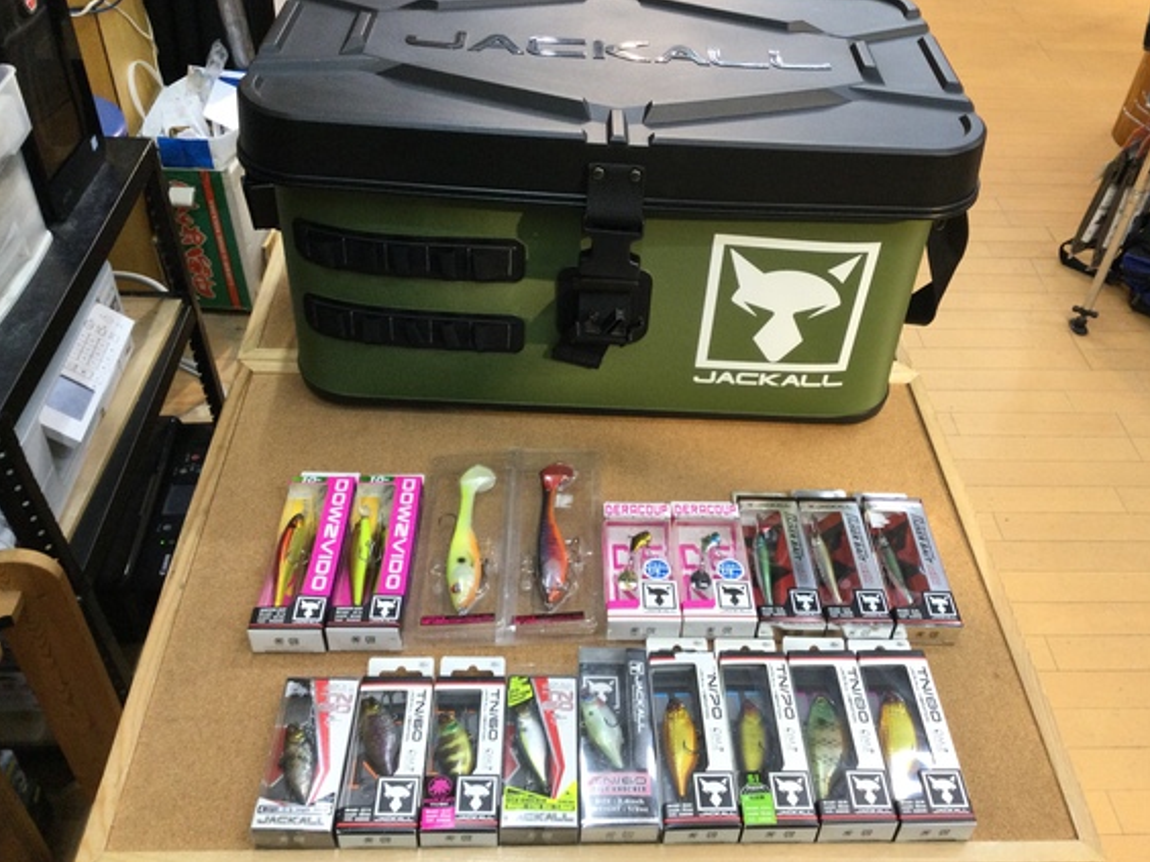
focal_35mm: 33
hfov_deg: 55.3
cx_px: 606
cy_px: 406
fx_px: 1096
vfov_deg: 42.9
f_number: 2.4
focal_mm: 3.3
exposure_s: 1/30
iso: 40
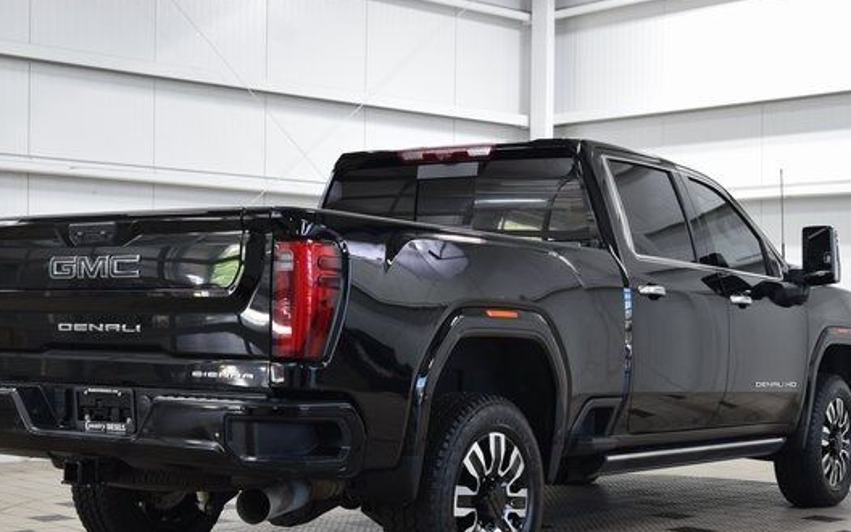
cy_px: 336
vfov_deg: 20.6
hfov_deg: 32.5
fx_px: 1461
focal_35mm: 63
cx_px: 401
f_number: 6.3
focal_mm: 34
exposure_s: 1/15
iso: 560
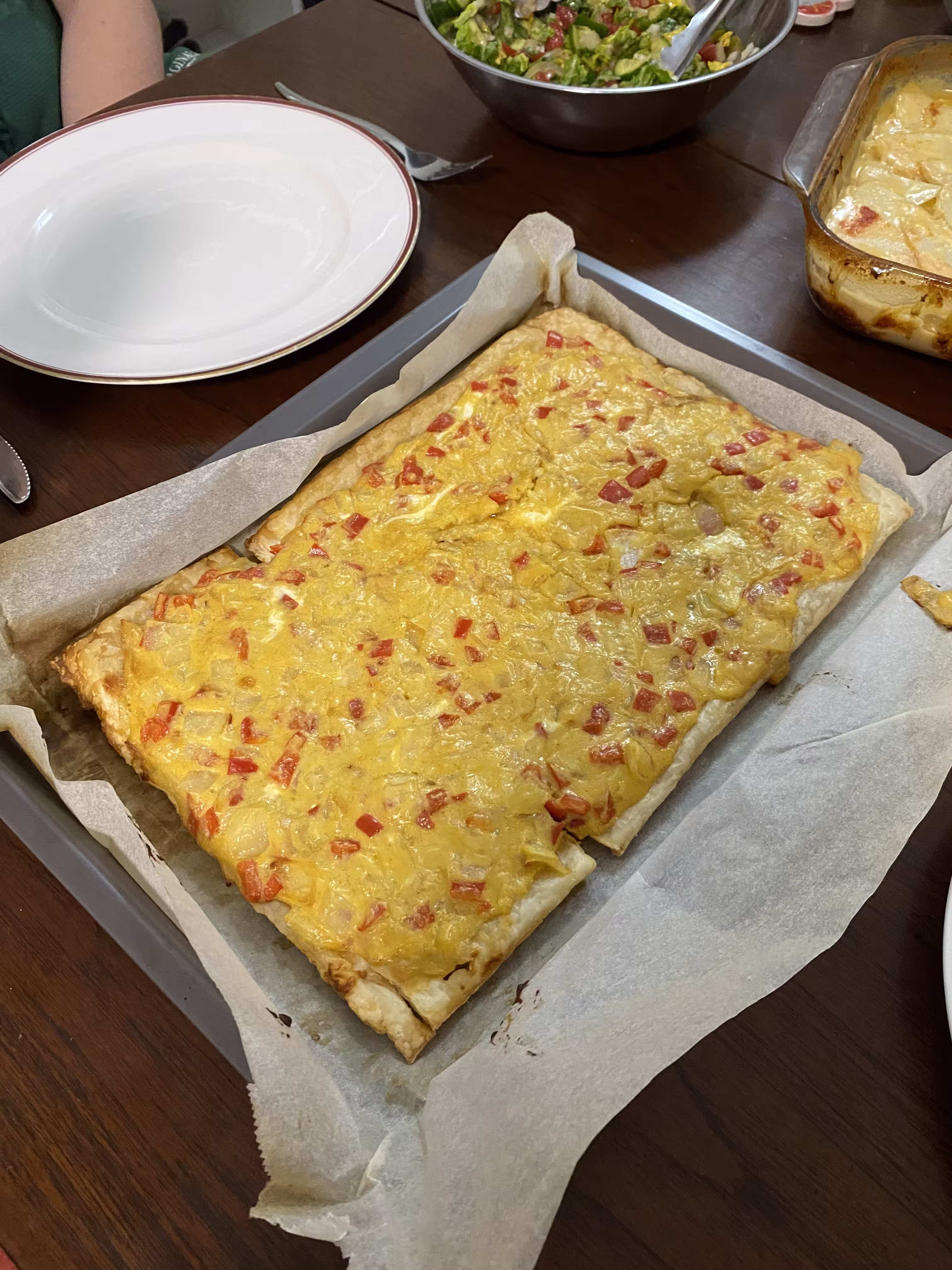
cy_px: 635
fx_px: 953
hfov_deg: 53.1
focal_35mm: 26
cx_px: 476
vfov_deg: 67.3
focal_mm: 4.25
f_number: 1.8
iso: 400
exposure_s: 1/60
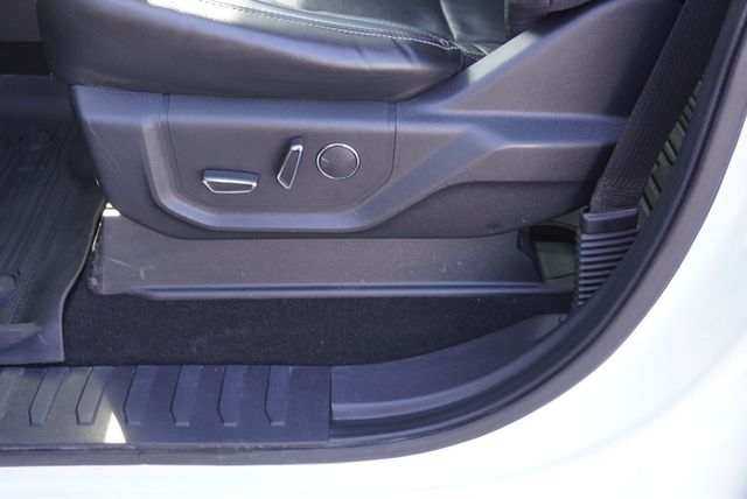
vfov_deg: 36.9
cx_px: 374
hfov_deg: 53.1
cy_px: 250
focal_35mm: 36
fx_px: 748
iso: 400
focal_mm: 24
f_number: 4.5
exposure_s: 1/60
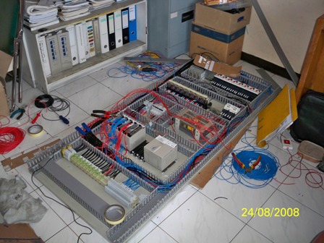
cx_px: 162
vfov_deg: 40.7
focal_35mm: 35
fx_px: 328
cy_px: 122
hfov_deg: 52.6
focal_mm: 6.3
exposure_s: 1/60
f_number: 3.1
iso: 200
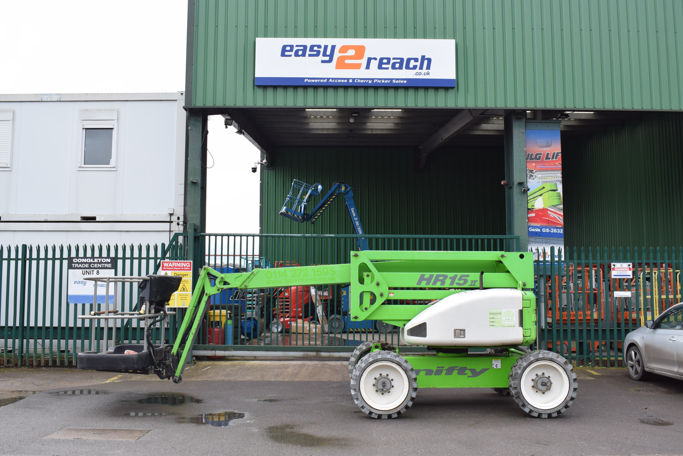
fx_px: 655
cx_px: 342
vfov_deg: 38.4
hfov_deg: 55.1
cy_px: 228
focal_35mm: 34
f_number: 8
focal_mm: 23
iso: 360
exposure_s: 1/250
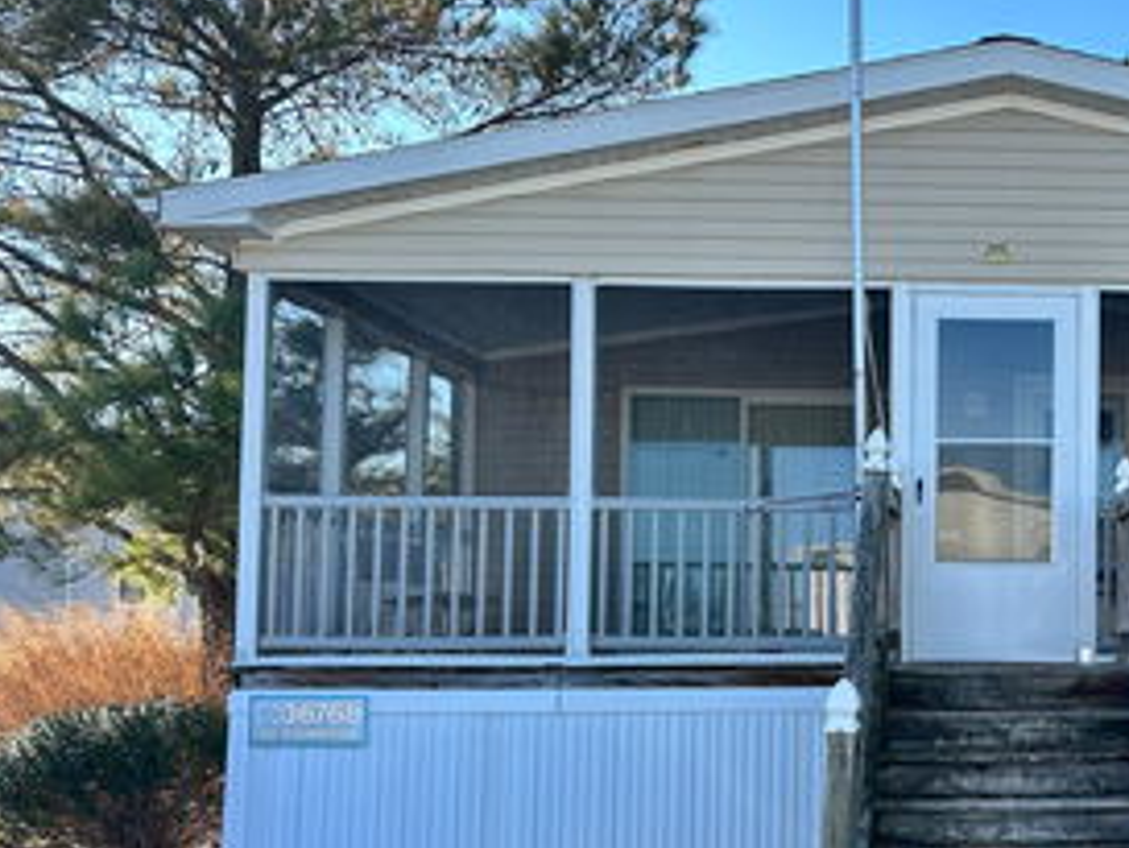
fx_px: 1468
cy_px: 563
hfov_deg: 38.9
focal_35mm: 45
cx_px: 1034
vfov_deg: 32.0
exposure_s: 1/1304
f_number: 1.78
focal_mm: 6.86
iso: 80
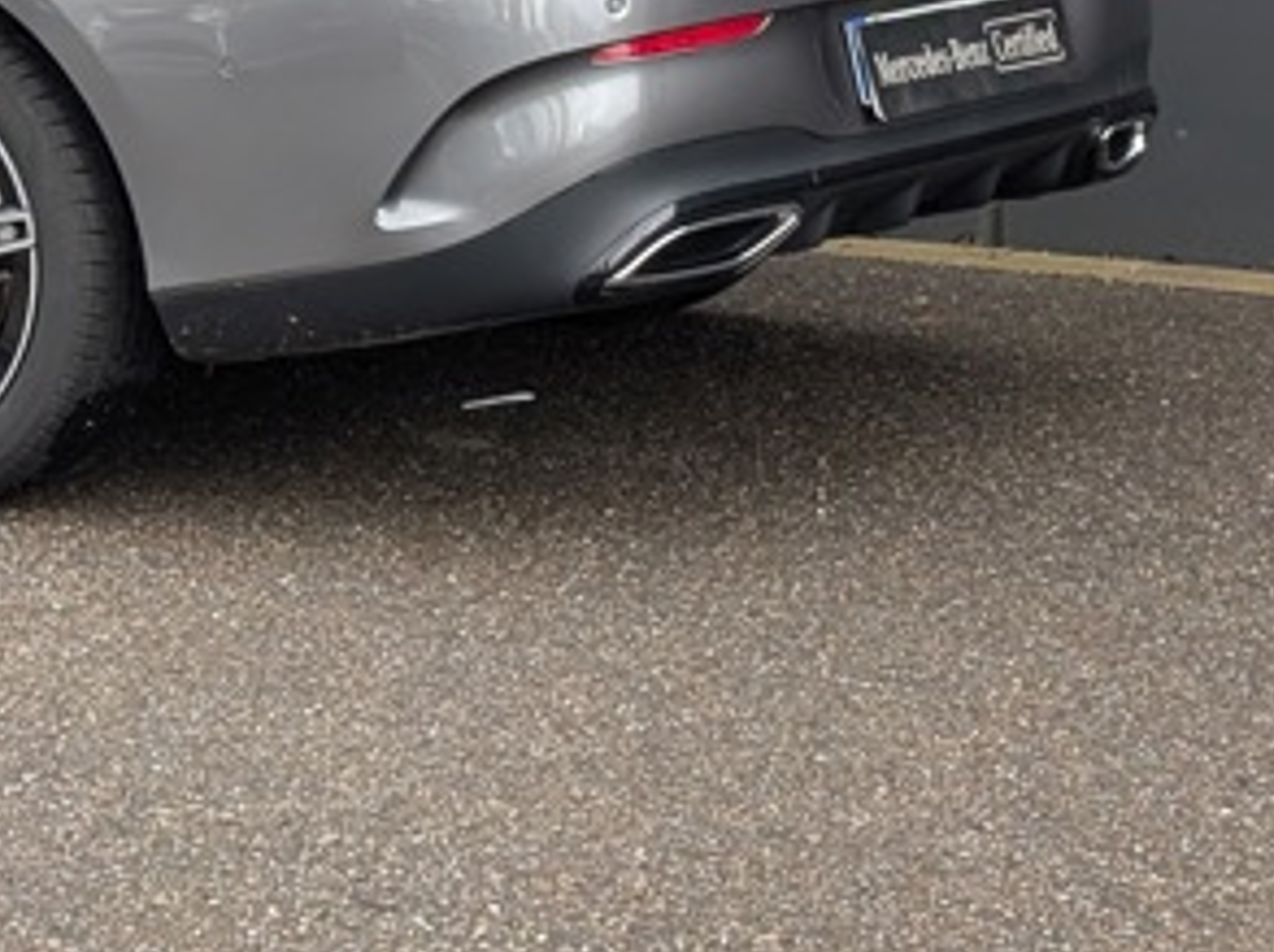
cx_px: -204
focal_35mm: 134
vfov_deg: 10.9
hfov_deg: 14.3
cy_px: 9
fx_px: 4926
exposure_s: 1/389
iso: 128
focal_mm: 6.9
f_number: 1.68
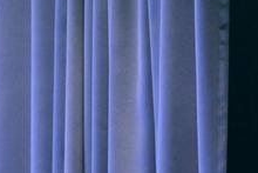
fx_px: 9889
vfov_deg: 1.0
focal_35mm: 1379
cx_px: -597
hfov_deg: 1.5
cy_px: 496
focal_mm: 190
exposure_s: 1/200
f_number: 2.8
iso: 1600
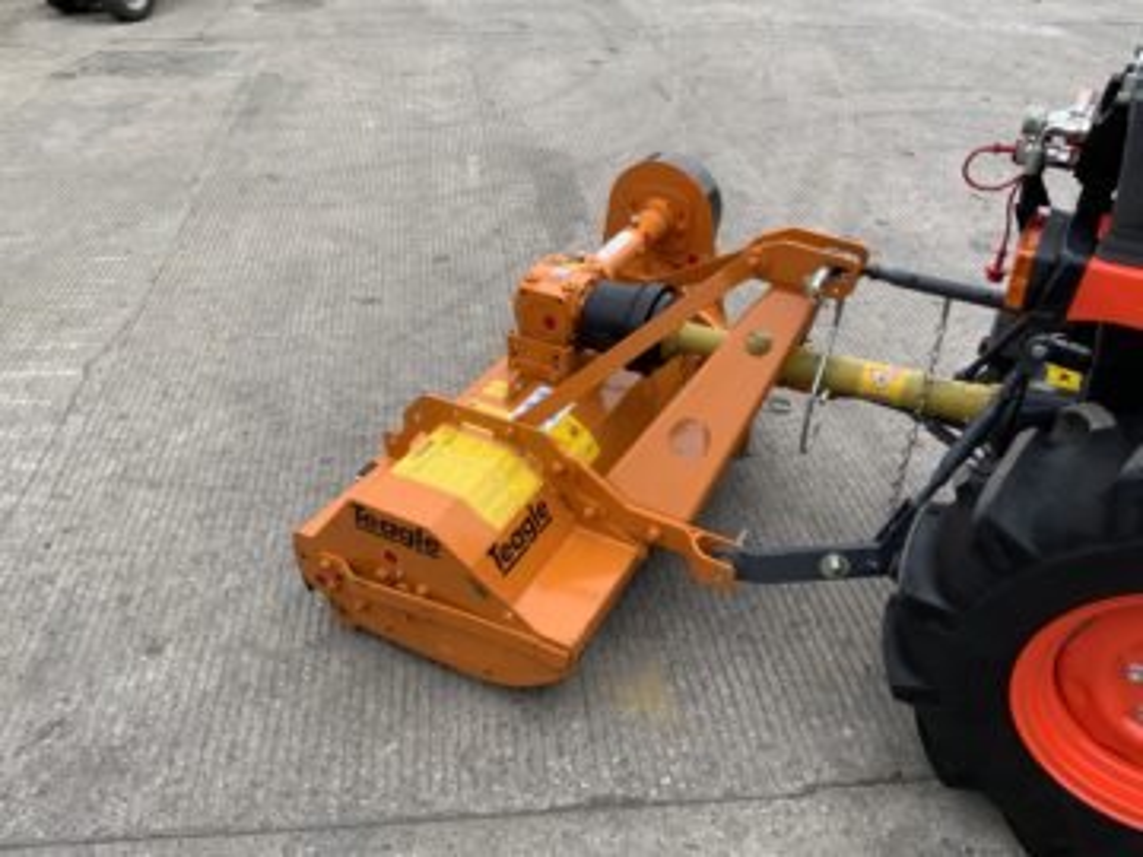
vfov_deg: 48.2
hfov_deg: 61.7
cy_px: 428
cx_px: 572
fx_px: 958
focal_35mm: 29
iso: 16
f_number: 1.8
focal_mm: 3
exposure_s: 1/650
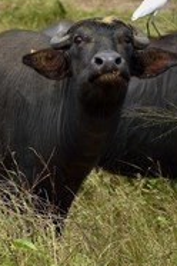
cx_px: 86
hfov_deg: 4.1
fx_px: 2493
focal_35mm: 338
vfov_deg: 6.1
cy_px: 92
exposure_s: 1/250
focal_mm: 150
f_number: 13
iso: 400
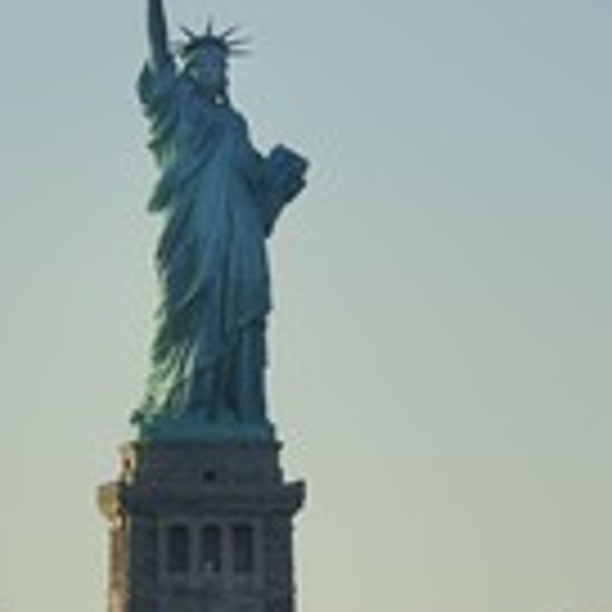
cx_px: 387
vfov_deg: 3.4
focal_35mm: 523
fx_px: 10461
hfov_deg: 3.4
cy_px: 436
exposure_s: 1/250
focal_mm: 200
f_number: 13
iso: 200
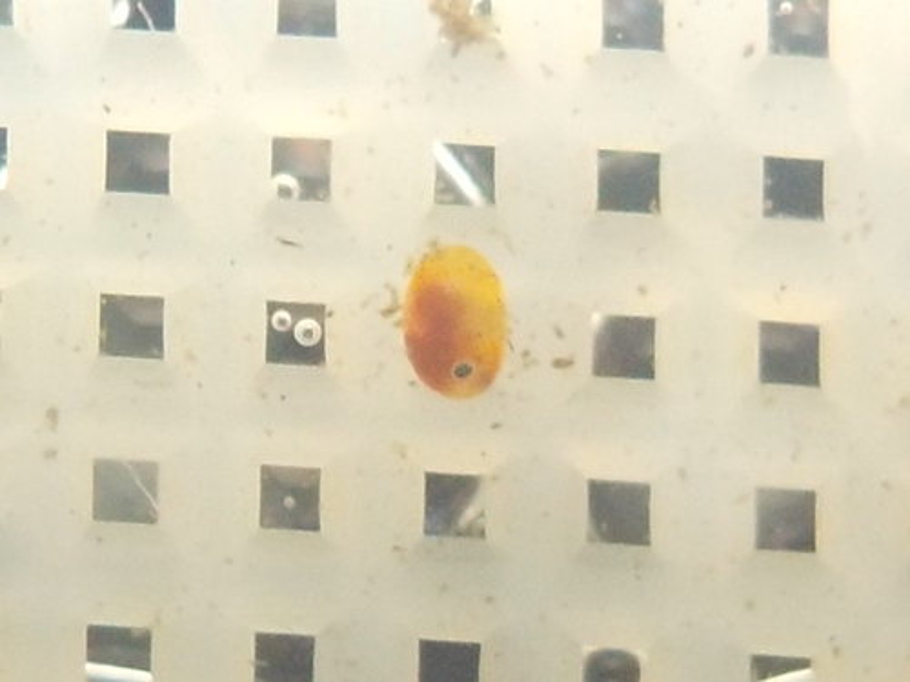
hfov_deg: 60.0
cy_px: 341
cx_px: 455
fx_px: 789
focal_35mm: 30
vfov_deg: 46.8
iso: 200
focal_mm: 4.1
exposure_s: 1/30
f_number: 3.3
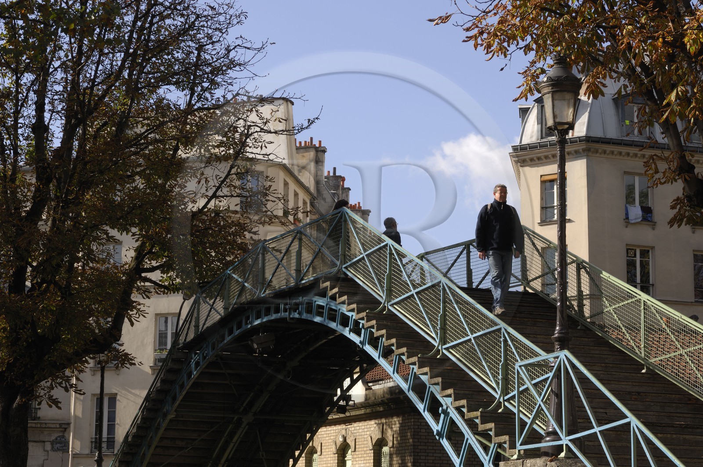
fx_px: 1755
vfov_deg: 15.1
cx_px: 352
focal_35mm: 90
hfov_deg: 22.7
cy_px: 234
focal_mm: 60
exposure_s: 1/125
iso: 100
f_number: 9
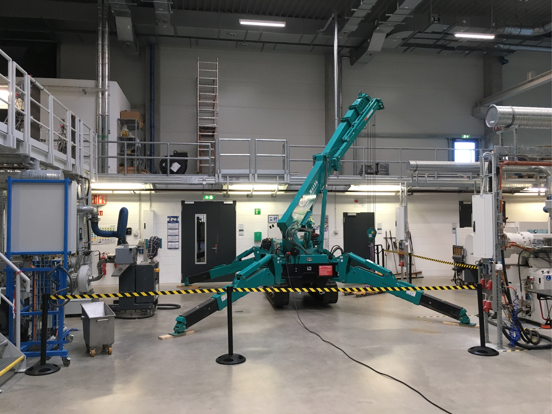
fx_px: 462
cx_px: 276
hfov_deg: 61.7
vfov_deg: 48.2
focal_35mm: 29
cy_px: 207
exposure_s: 1/33
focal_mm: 4.15
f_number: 2.2
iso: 64
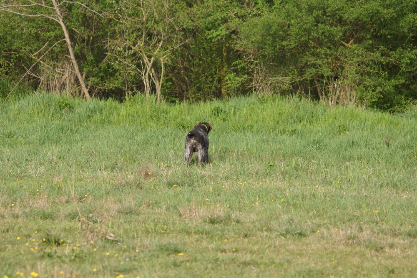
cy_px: 139
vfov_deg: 6.1
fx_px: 2606
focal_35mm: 225
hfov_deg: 9.1
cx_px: 208
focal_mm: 150
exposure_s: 1/2000
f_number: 5
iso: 500
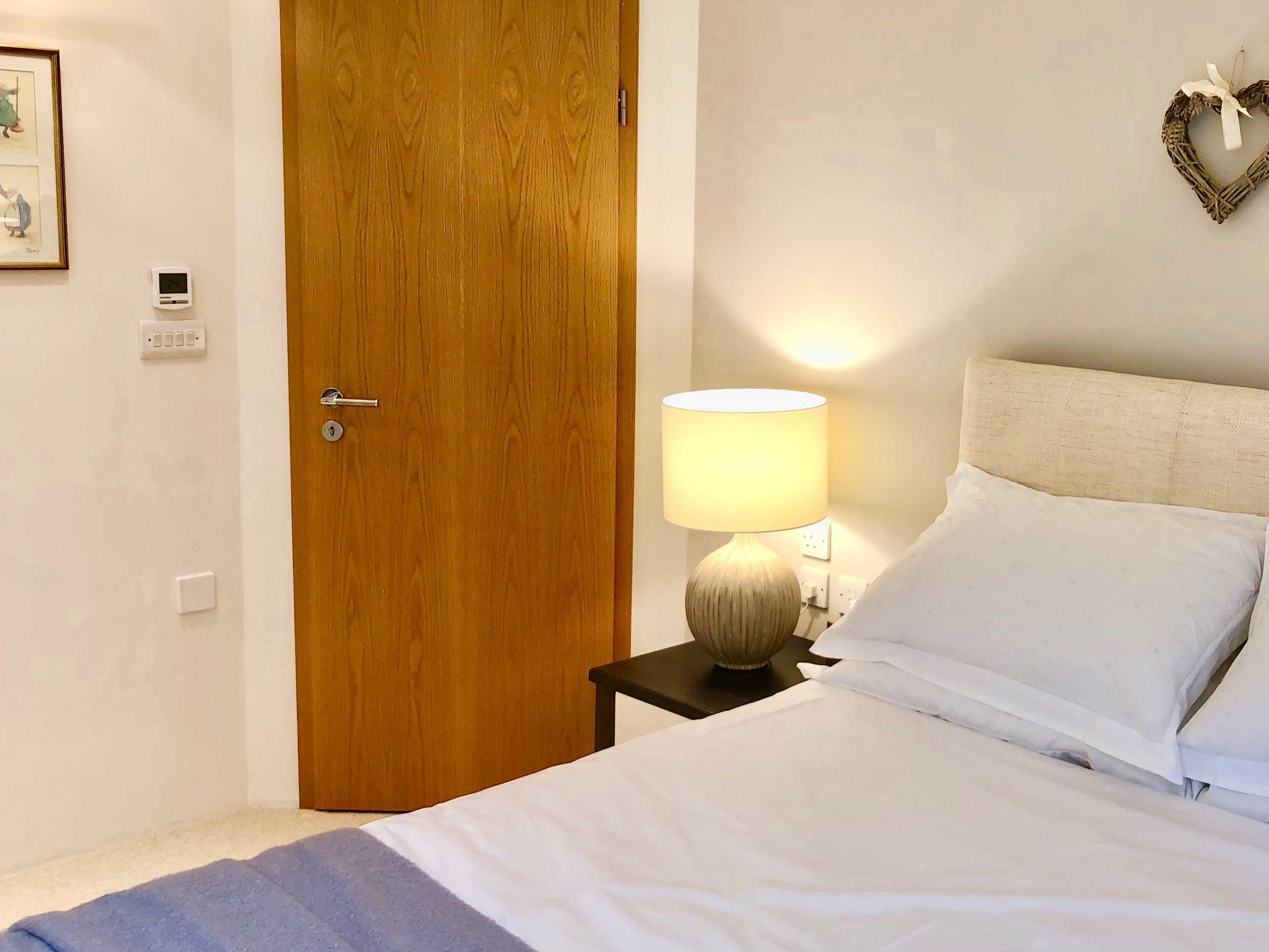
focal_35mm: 38
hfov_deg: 48.3
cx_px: 826
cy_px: 454
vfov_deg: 37.7
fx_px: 1393
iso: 20
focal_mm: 4
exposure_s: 1/20
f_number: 1.8
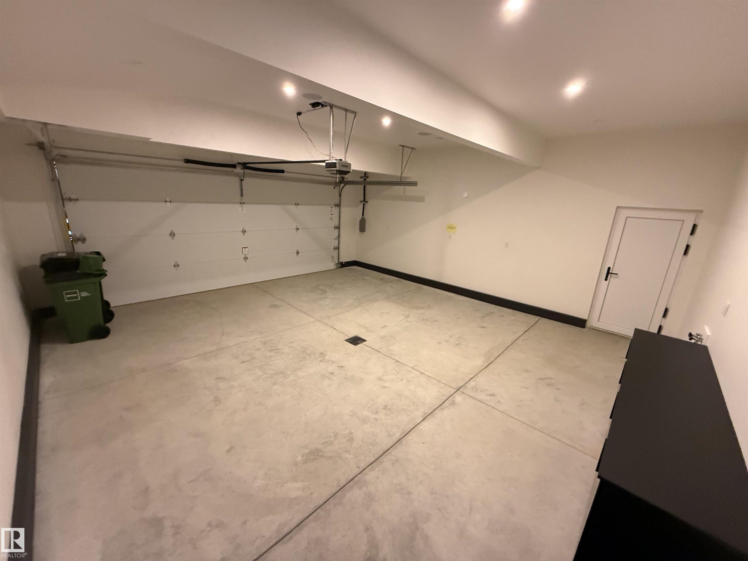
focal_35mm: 14
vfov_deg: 85.7
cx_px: 374
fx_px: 303
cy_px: 280
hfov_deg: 102.1
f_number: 2.2
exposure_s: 1/60
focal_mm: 2.22
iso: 640
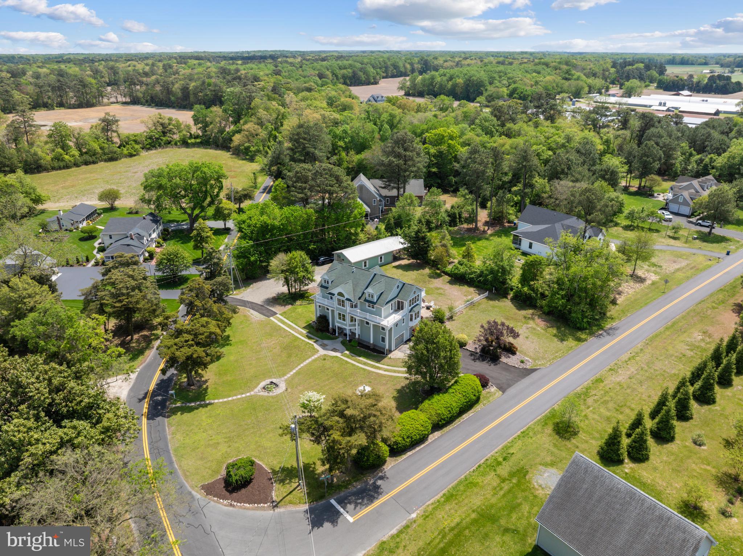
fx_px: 515
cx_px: 372
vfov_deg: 56.8
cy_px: 278
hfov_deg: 71.6
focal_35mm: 24
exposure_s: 1/2000
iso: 160
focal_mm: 12.29
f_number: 2.8
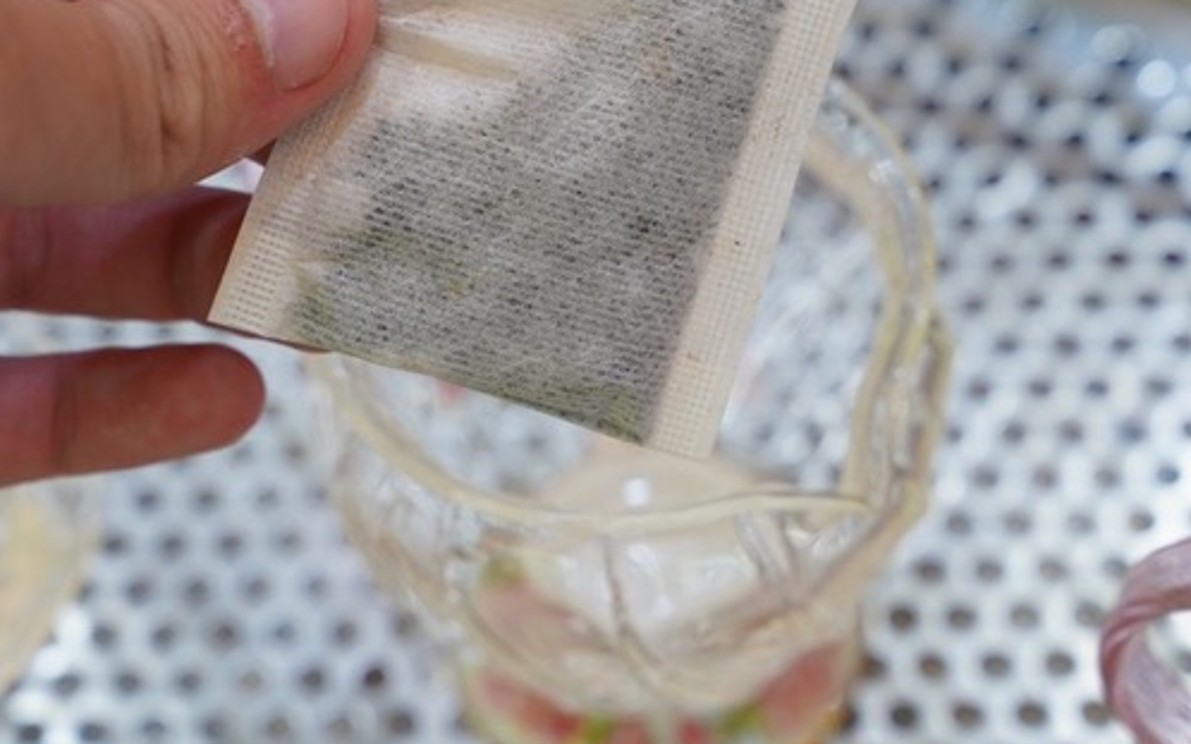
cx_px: 526
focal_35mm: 106
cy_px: 209
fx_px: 3440
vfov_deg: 12.3
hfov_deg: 19.6
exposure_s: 1/125
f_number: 4.5
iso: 1250
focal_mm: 61
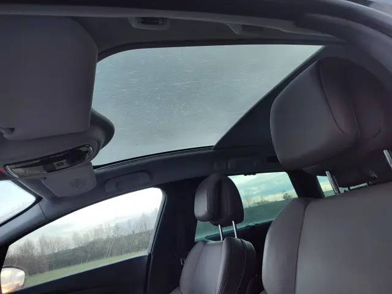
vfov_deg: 58.9
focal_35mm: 23
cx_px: 196
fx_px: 260
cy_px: 147
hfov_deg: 73.9
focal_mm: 5.56
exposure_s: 1/50
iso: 314
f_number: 1.8
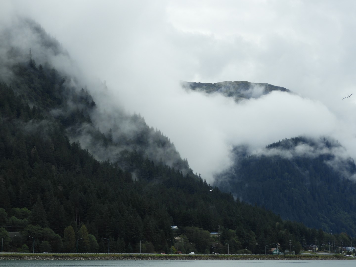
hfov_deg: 18.7
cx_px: 178
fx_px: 1080
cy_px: 134
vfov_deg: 14.1
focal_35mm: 105
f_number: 4.8
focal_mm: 18.8
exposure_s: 1/320
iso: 100
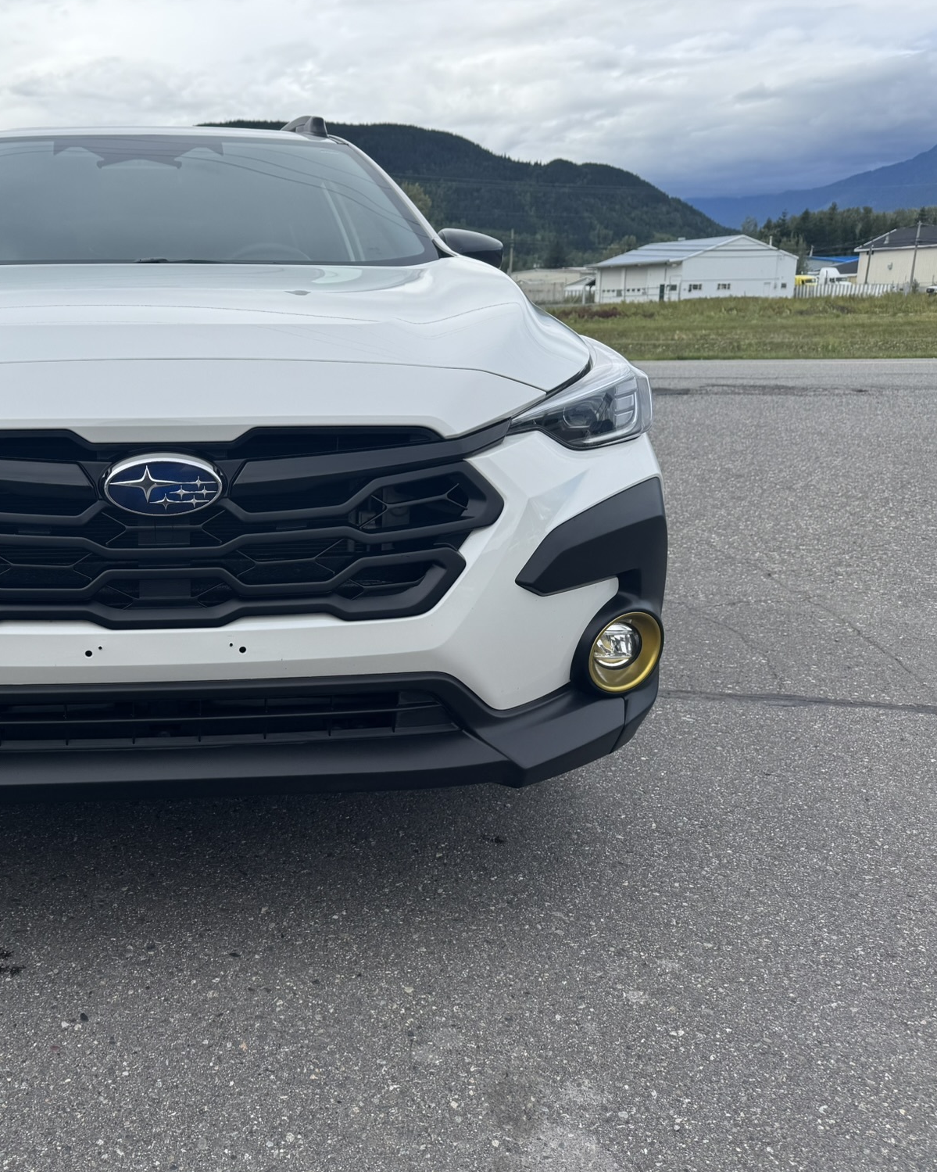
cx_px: 195
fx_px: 1109
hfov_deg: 43.7
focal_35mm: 32
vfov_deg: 55.7
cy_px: 582
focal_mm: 6.76
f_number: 1.78
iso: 80
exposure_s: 1/2252
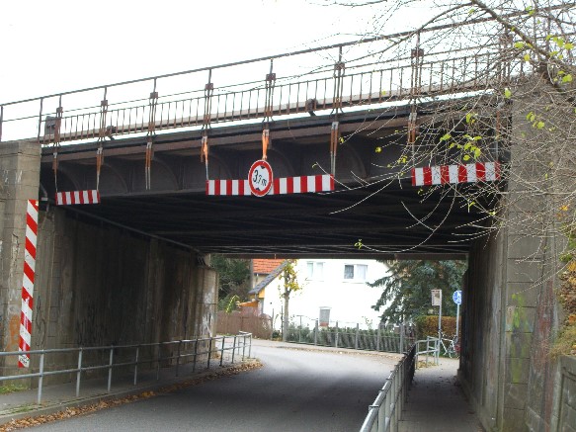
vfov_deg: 18.4
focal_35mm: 80
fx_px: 1331
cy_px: 216
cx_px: 288
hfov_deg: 24.4
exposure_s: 1/80
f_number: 4.4
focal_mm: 16.6
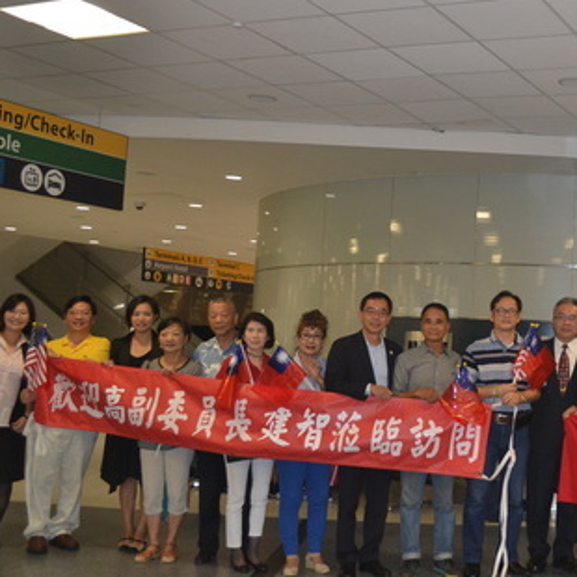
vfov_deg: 33.4
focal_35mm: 51
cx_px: 560
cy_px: 273
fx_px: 962
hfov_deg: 31.2
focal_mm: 20
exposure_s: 1/60
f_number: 3.8
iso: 720
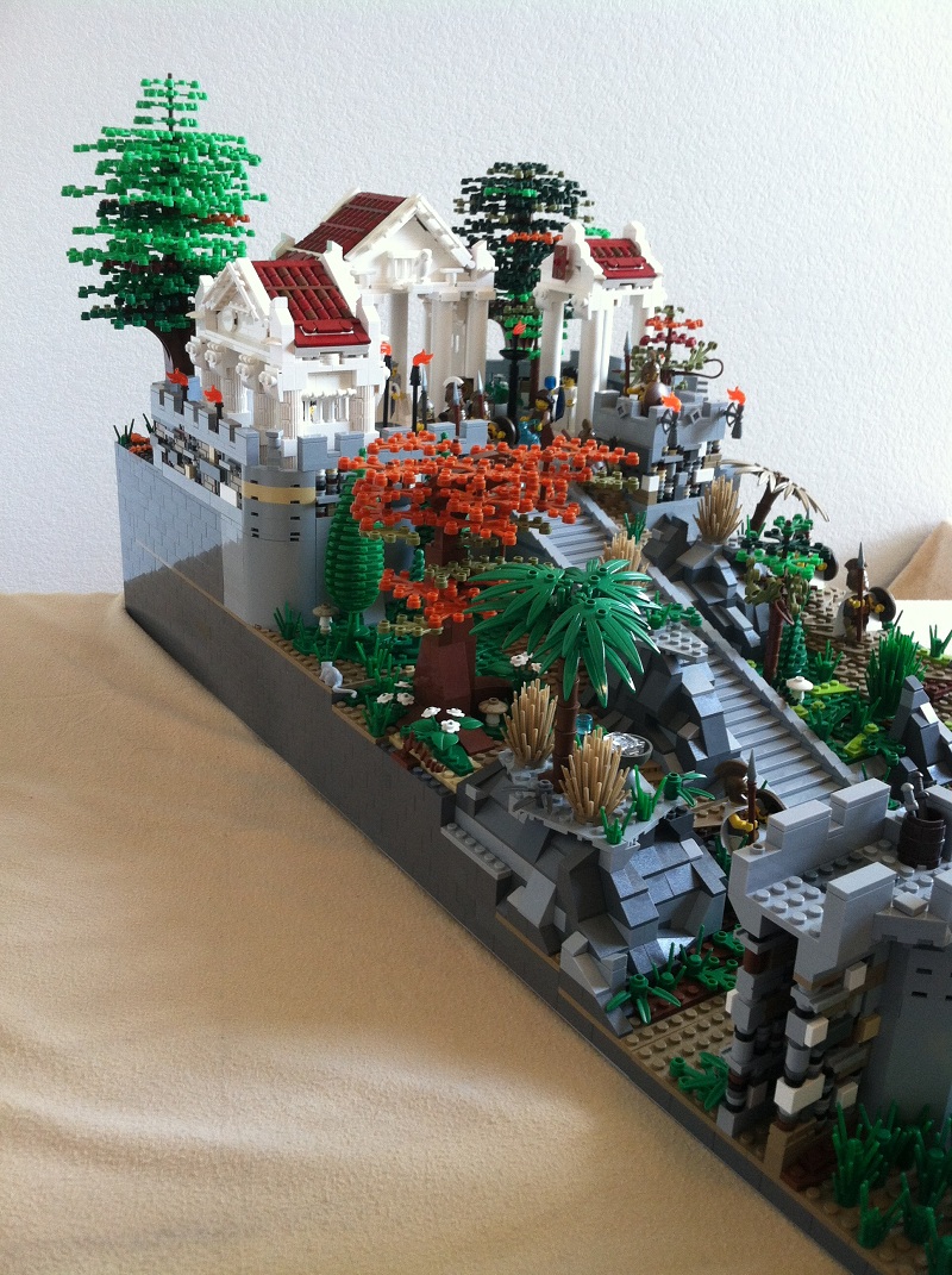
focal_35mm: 35
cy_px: 638
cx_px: 476
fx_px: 1287
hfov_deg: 40.6
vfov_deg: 52.7
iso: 125
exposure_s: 1/17
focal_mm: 3.85
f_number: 2.8
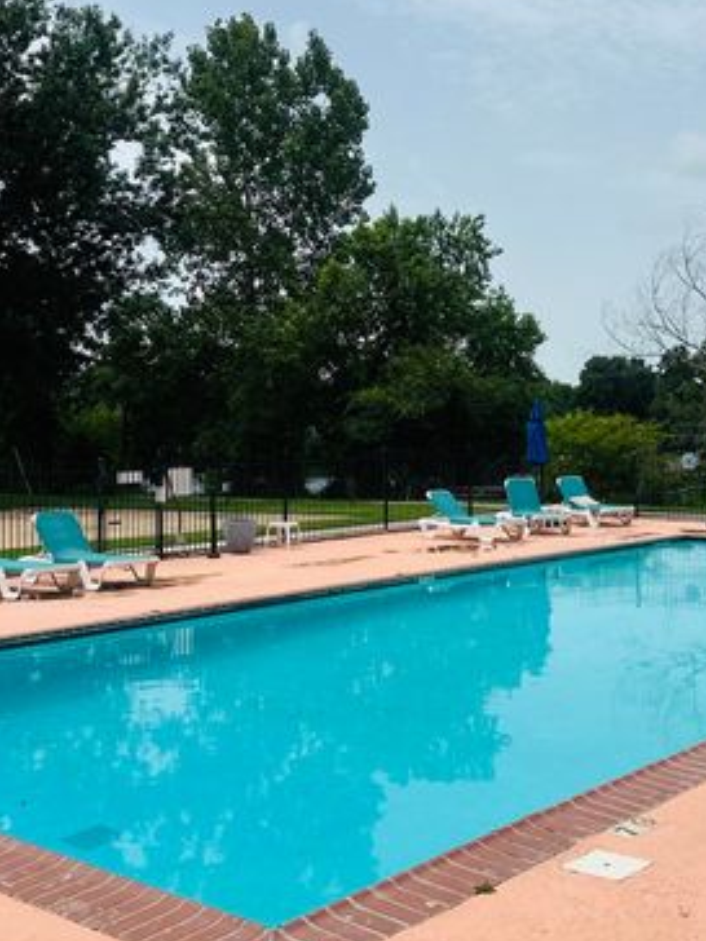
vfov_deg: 42.9
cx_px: 476
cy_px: 415
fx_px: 1197
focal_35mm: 44
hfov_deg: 32.6
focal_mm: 6.86
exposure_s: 1/8929
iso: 80
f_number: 1.78
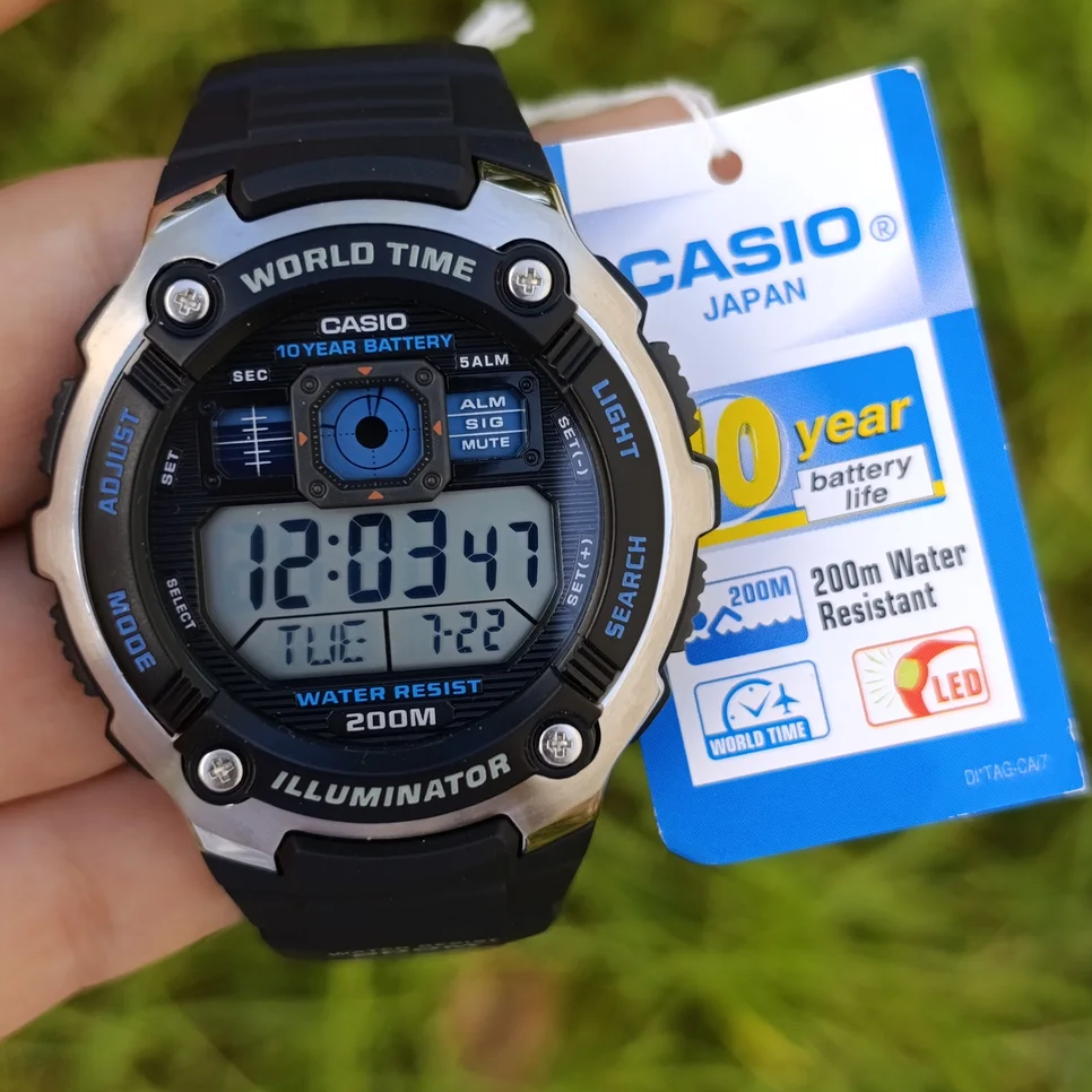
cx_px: 538
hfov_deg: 57.3
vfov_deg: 57.2
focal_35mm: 28
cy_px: 504
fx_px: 999
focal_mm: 6.14
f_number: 1.6
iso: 50
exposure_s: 1/168
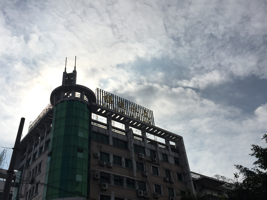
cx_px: 133
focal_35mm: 34
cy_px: 109
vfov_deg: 41.8
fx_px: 262
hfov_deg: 54.0
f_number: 2.2
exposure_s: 1/9901
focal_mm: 4.15
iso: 32
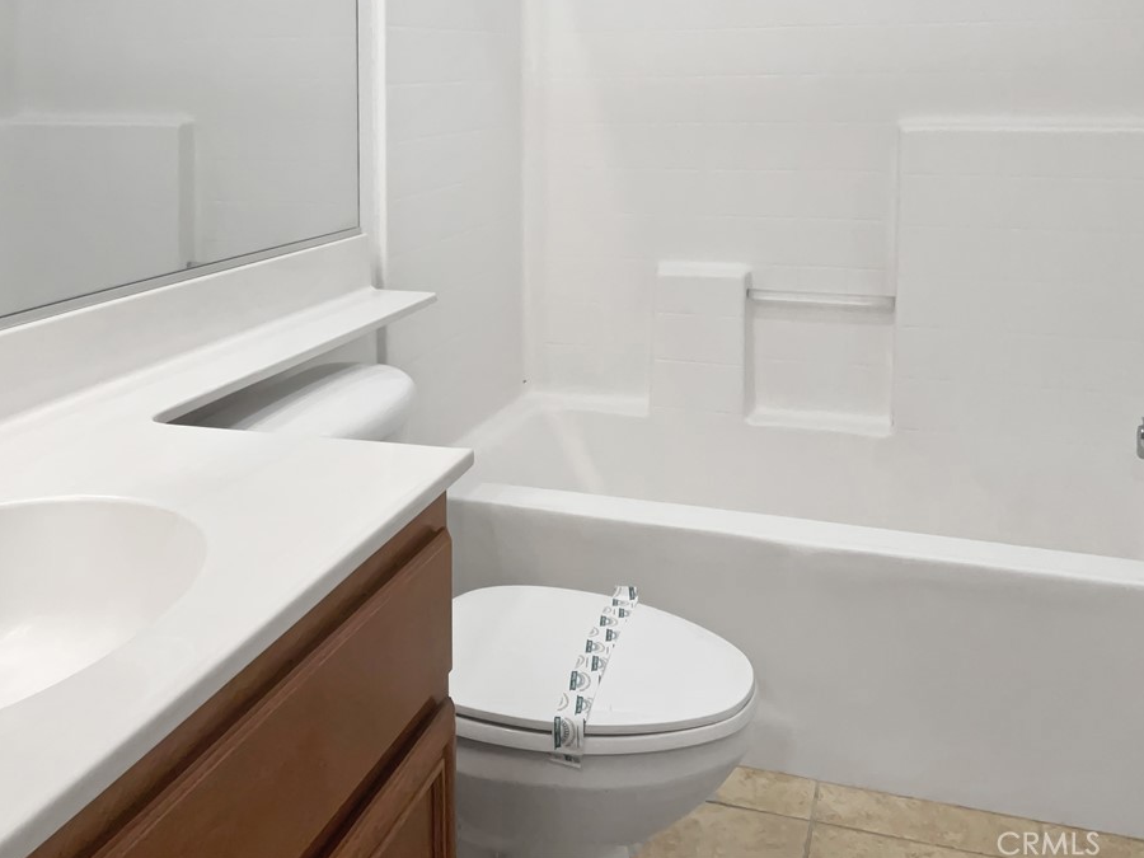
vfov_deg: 42.9
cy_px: 374
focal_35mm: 33
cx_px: 543
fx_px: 1091
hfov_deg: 55.3
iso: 50
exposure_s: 1/60
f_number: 1.8
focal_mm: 3
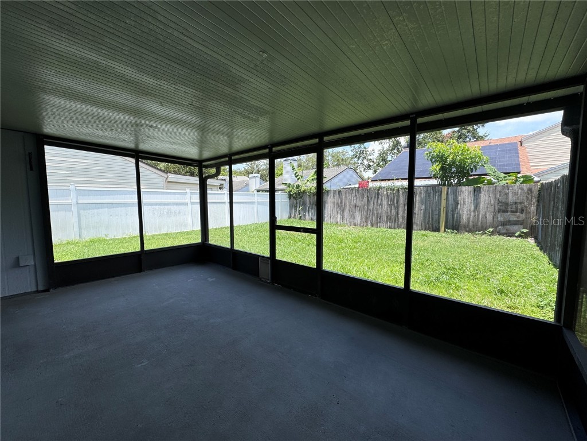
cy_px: 220
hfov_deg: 102.1
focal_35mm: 14
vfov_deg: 85.7
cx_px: 294
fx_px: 237
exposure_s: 1/479
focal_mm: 2.22
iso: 40
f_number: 2.2
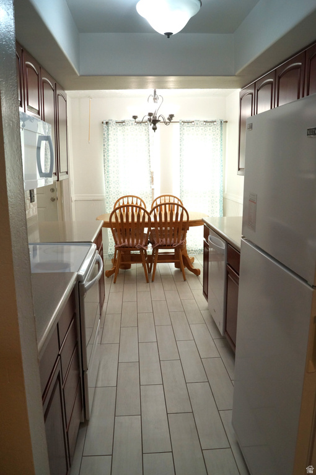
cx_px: 158
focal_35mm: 27
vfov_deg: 67.4
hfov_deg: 47.8
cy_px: 238
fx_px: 356
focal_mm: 18
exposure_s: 1/60
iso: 500
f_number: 5.6
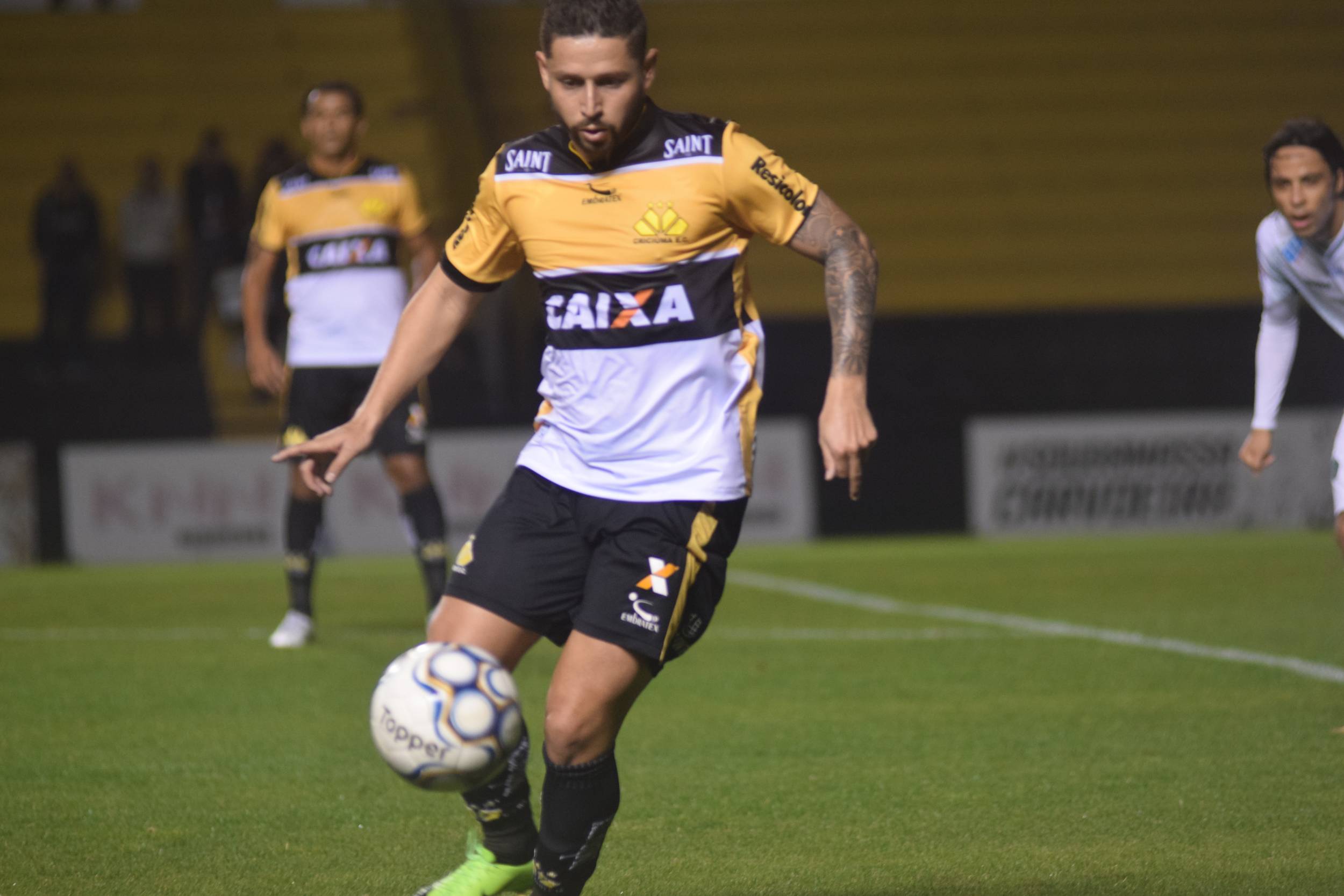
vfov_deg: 5.4
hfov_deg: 8.1
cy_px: 448
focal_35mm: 255
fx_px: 9520
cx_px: 672
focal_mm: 170
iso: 1250
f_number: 2.8
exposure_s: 1/500
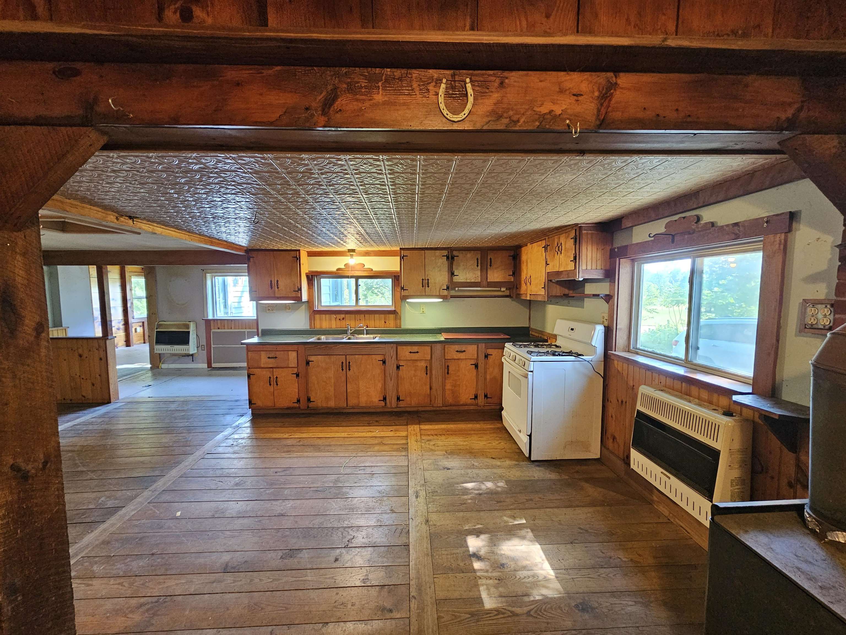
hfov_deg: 106.2
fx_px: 318
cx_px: 423
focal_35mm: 13
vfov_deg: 89.9
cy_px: 318
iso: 500
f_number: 2.2
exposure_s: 1/30
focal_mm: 2.2
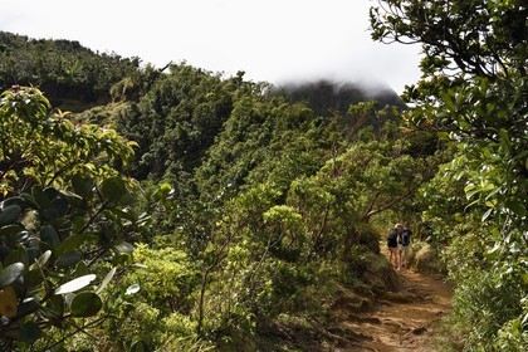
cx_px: 264
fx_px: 528
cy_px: 176
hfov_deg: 53.1
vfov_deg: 36.9
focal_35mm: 36
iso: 200
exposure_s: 1/160
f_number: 13
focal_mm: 36
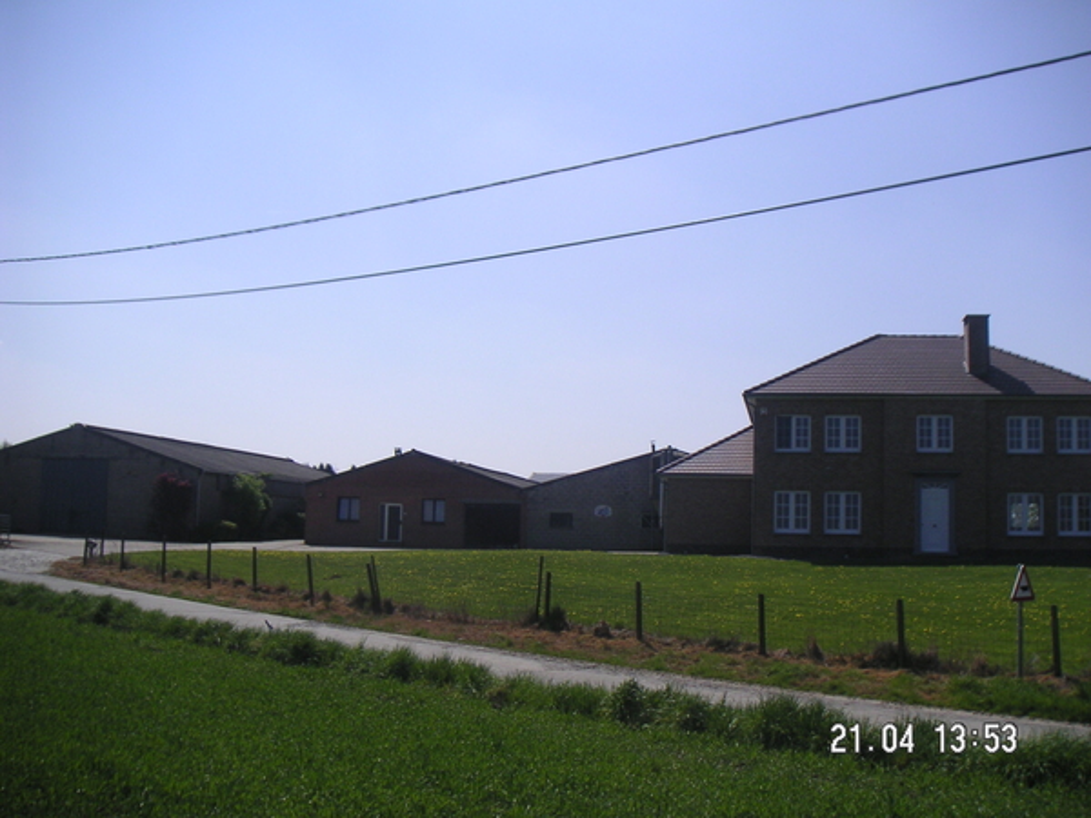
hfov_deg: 50.1
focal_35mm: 37
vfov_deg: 38.7
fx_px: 1166
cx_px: 546
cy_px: 409
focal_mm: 5.7
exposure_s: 1/350
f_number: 6.7
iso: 50
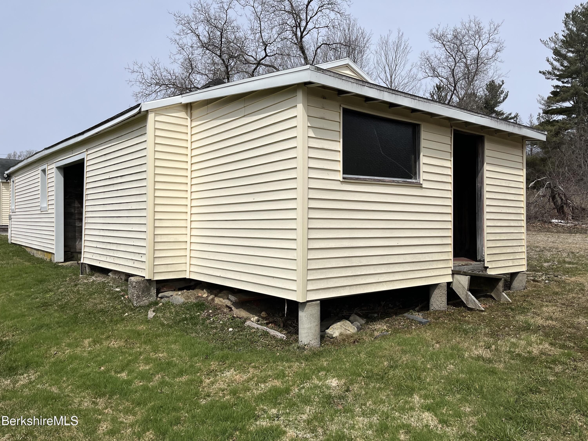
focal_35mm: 26
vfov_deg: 53.1
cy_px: 220
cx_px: 294
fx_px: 442
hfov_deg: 67.3
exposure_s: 1/6897
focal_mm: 5.1
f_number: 1.6
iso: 50
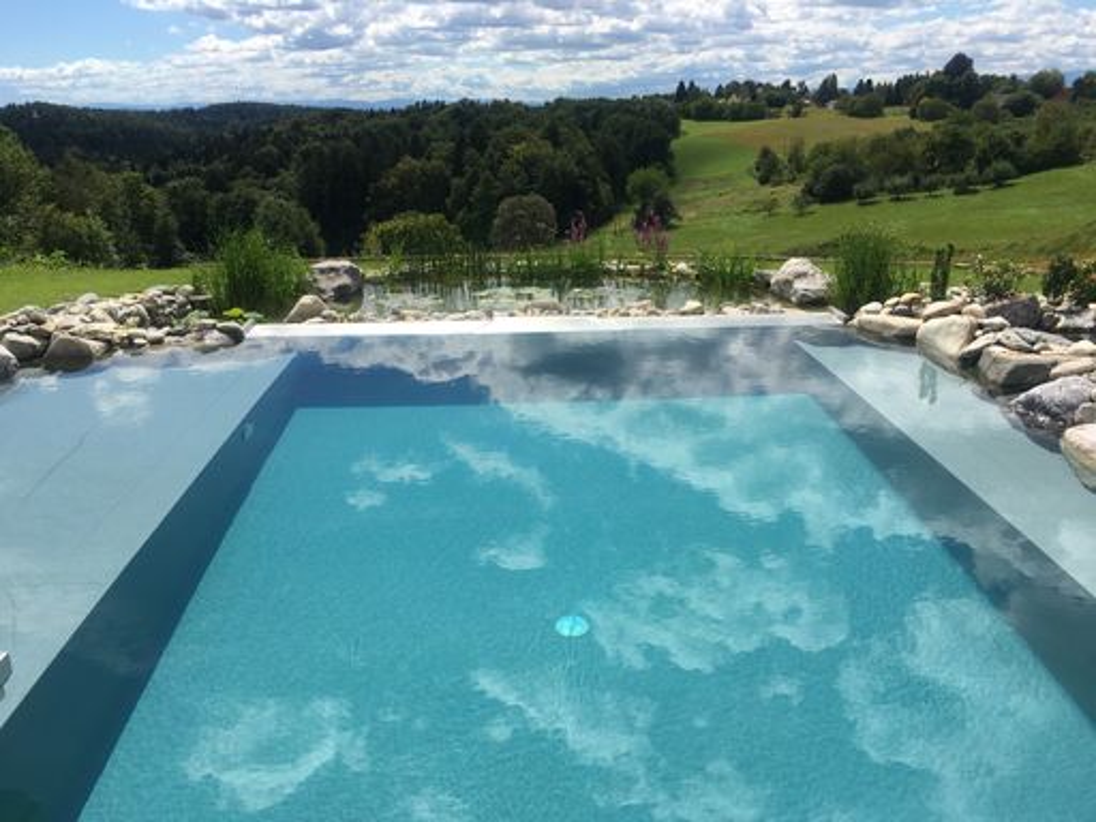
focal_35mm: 29
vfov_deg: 48.2
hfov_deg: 61.7
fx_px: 918
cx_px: 548
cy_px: 411
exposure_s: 1/2331
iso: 25
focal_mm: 4.15
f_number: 2.2
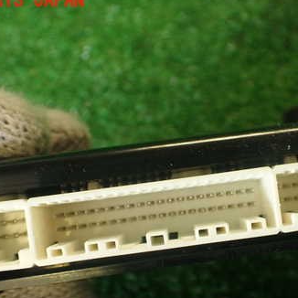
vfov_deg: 32.6
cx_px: 192
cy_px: 195
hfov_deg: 32.6
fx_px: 506
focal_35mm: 52
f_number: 2.4
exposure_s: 1/50
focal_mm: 5.79
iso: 200
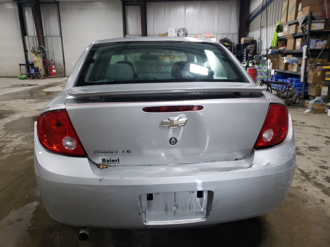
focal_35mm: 26
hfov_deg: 67.3
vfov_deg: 53.1
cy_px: 124
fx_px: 248
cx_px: 165
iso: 138
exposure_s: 1/60.2
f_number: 1.5
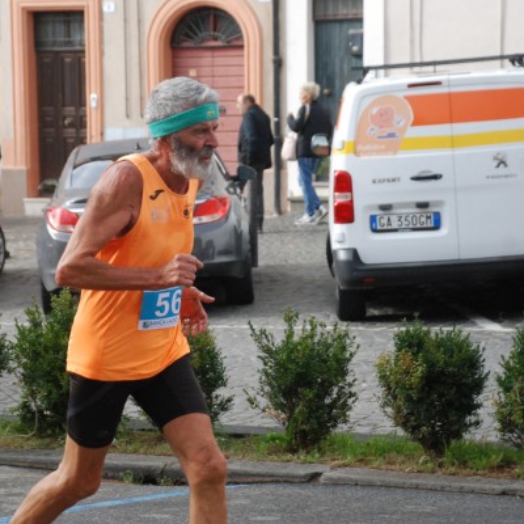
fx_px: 2460
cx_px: 215
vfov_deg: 12.2
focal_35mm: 144
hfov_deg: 12.2
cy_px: 261
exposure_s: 1/800
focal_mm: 75
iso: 1000
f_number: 5.6
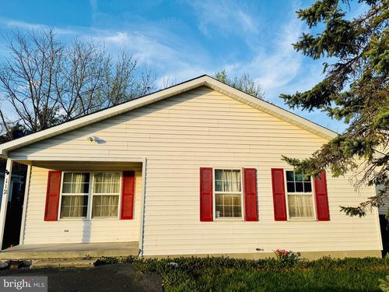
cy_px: 146
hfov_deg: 71.6
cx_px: 194
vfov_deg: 56.8
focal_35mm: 24
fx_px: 270
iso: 80
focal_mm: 6.76
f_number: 1.78
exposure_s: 1/3096
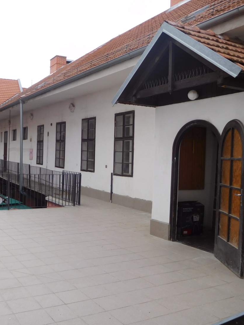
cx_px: 73
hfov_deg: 41.0
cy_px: 161
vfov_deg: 54.0
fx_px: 320
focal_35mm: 34
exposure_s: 1/250
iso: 125
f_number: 3.4
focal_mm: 4.5
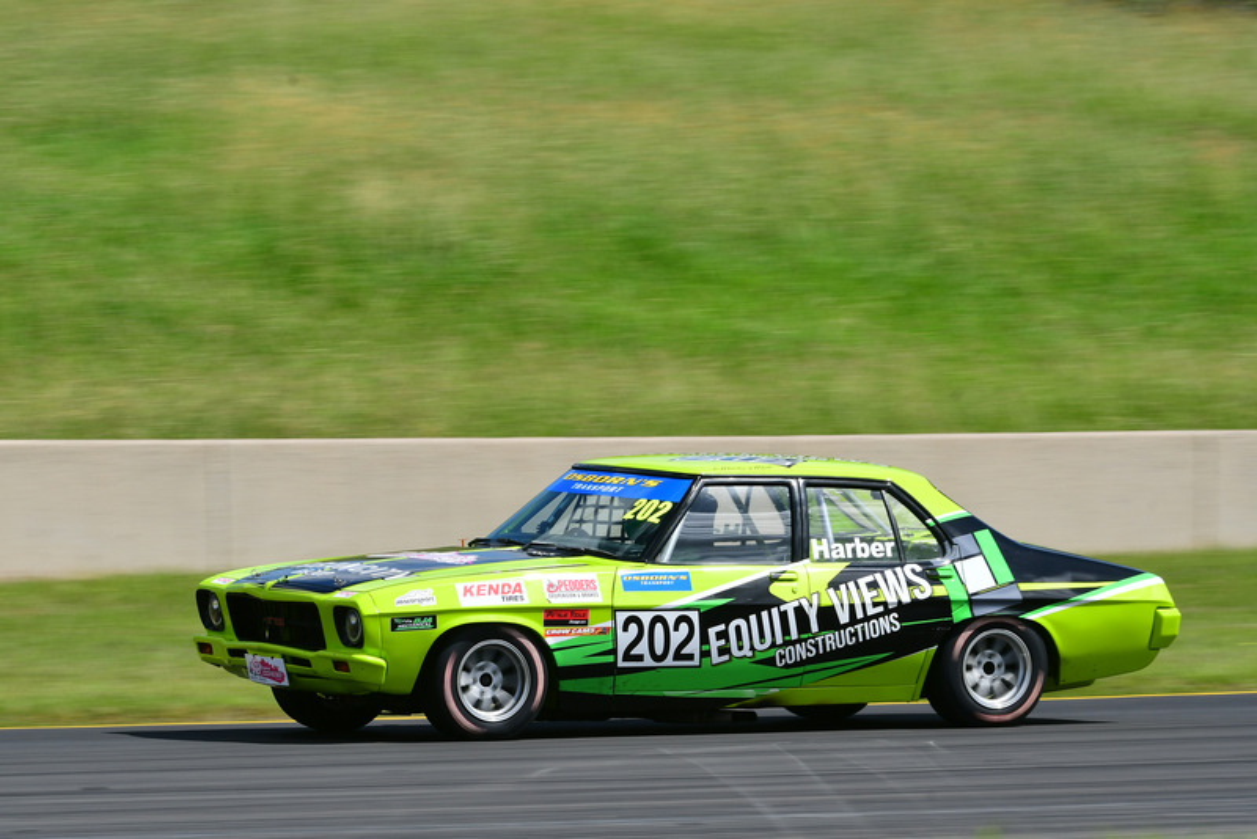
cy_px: 420
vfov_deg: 4.6
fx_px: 10478
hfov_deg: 6.9
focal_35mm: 300
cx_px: 628
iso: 200
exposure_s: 1/250
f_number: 13
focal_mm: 200
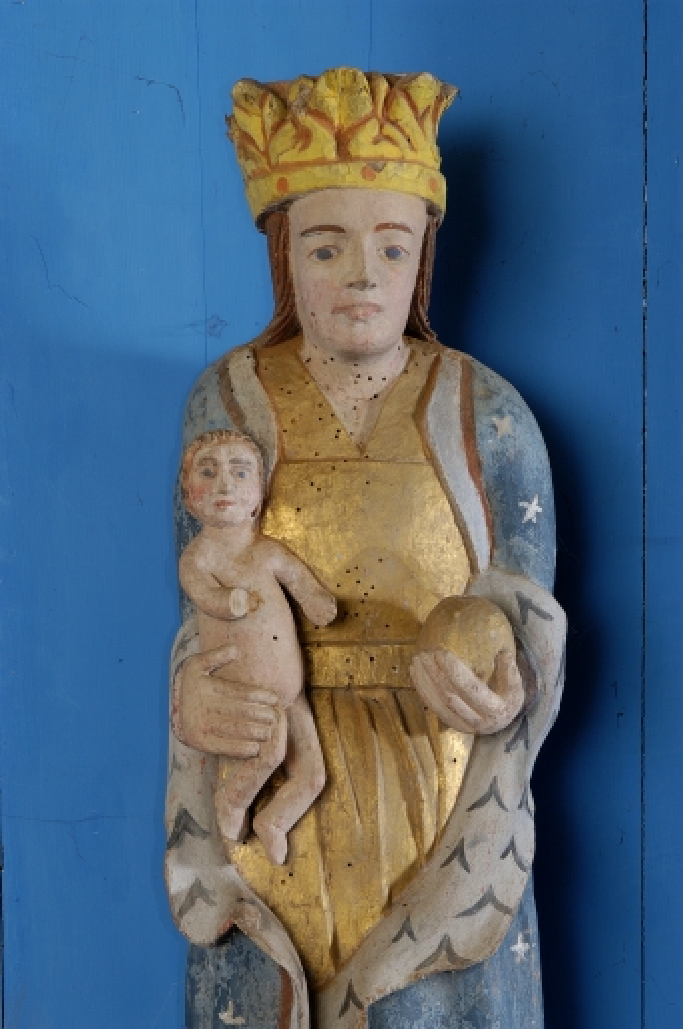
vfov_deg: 19.5
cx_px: 342
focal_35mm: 105
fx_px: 2996
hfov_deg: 13.0
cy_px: 514
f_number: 14
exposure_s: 1/60
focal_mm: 70
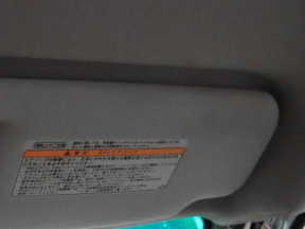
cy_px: 153
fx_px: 458
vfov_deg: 27.9
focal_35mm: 52
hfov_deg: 35.5
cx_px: 55
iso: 2000
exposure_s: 1/100
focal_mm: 4.5
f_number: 2
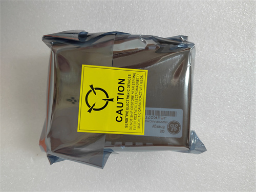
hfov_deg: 73.9
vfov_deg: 58.9
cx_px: 128
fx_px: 170
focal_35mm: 23
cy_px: 96
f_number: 1.9
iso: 2378
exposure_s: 1/100
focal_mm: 5.52
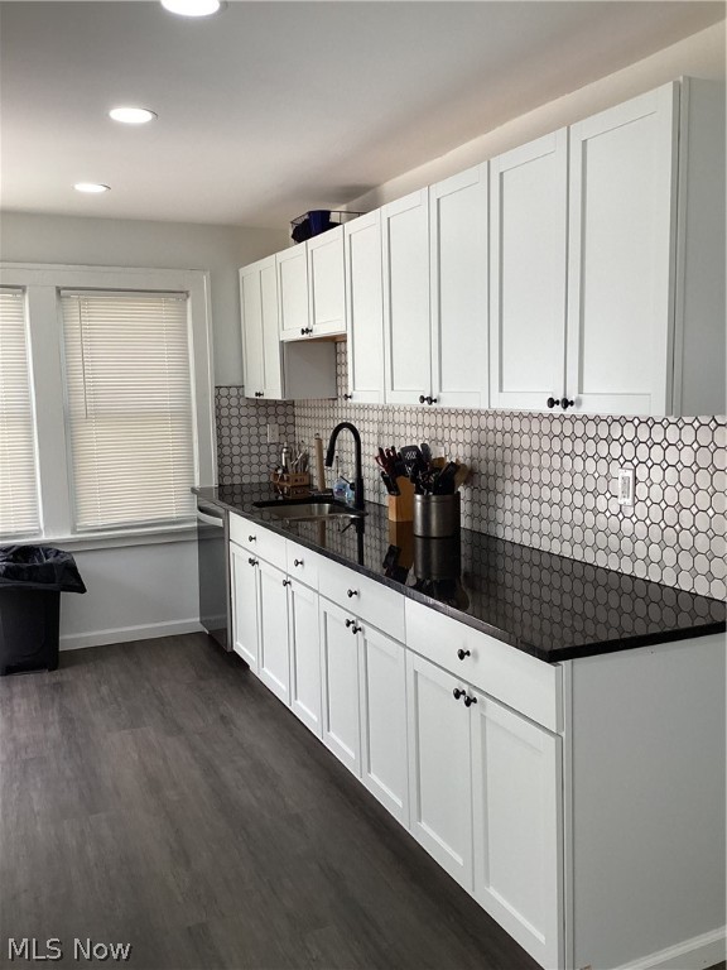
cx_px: 364
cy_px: 485
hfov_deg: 45.4
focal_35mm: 31
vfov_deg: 58.4
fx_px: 868
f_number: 2.4
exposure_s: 1/120
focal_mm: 3.3
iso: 64
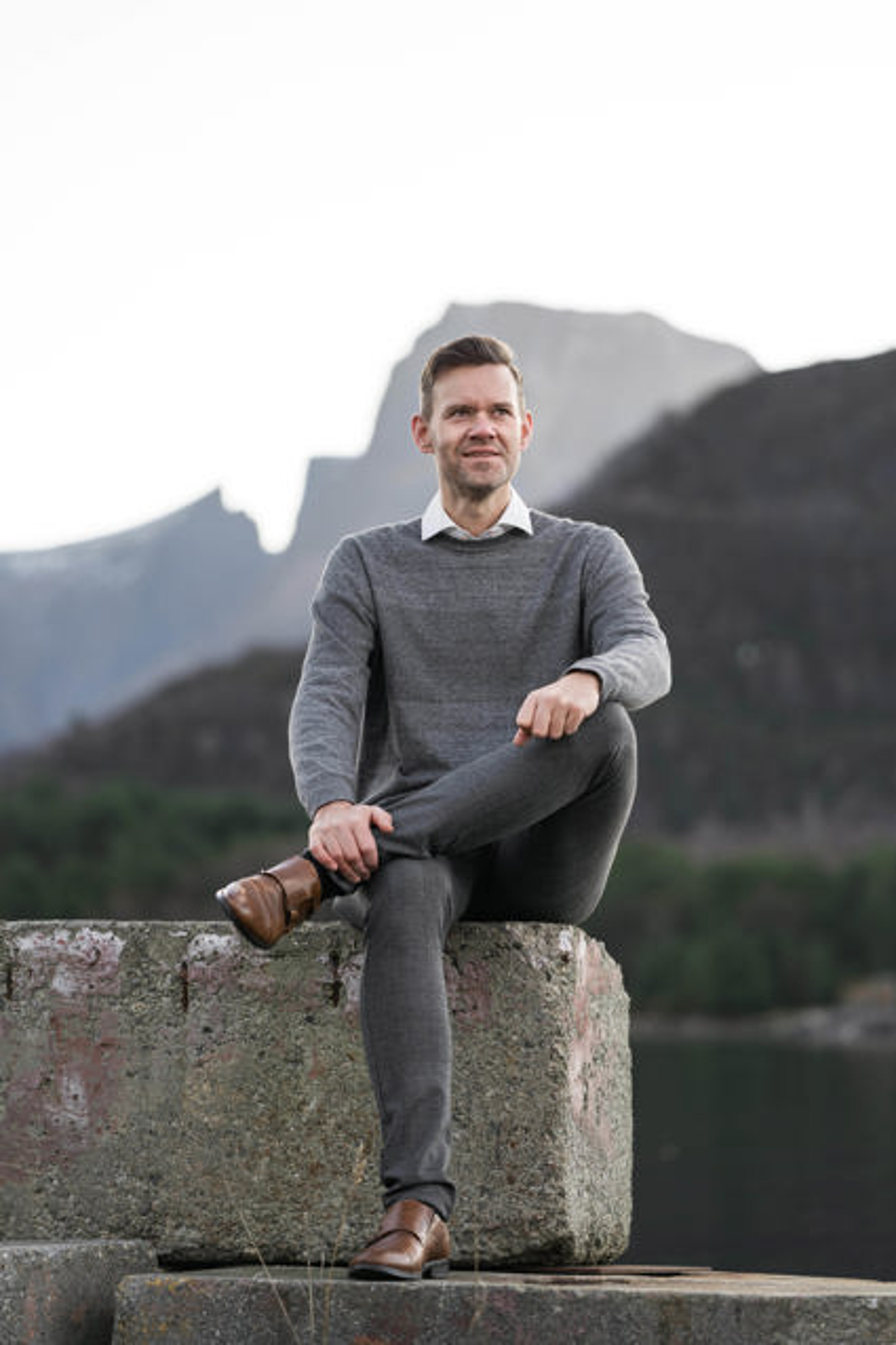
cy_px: 672
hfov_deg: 11.9
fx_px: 4295
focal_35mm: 115
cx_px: 448
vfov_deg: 17.8
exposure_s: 1/125
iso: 100
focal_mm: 115
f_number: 2.8
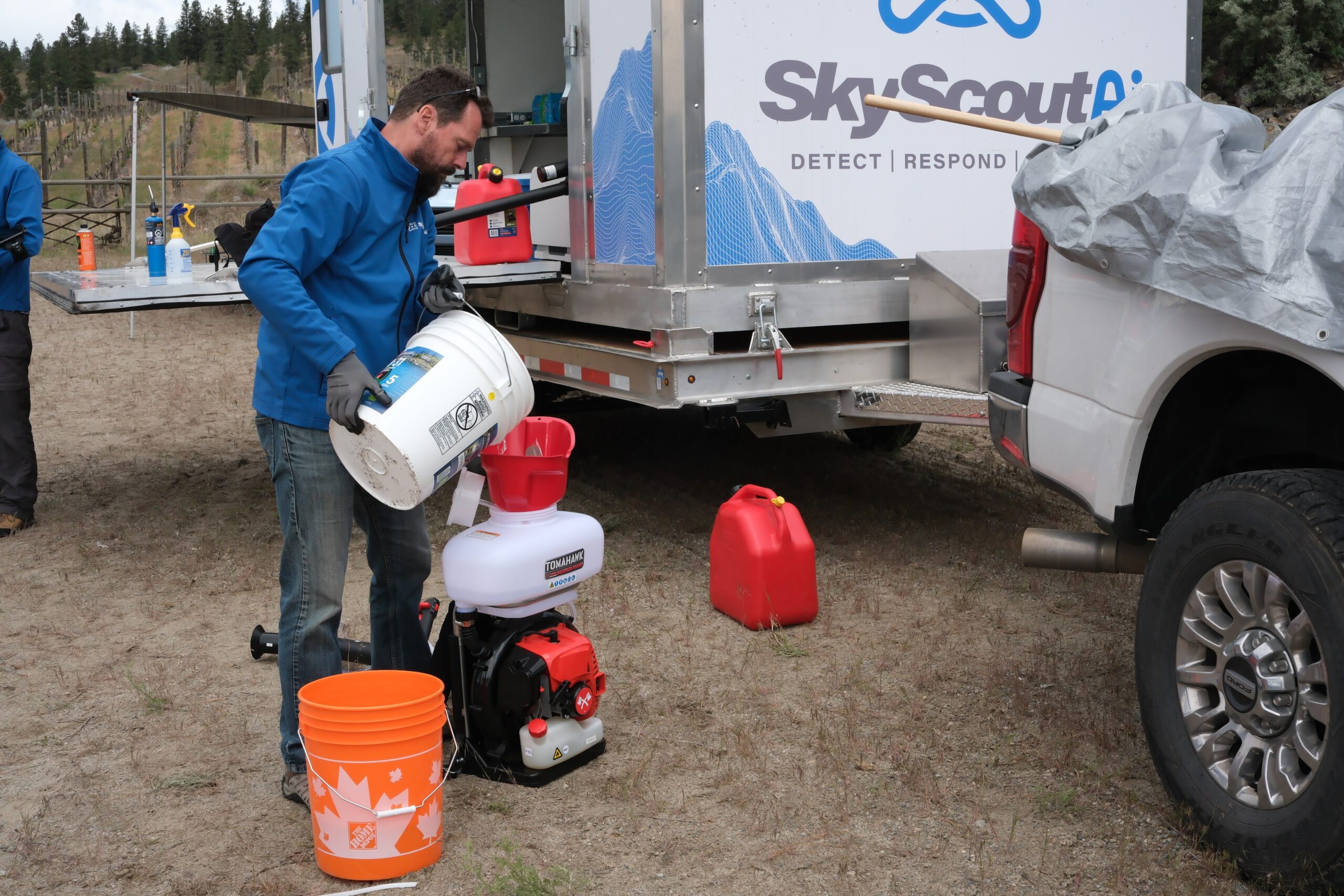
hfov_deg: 47.4
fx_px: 1530
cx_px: 672
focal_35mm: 41
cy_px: 448
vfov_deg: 32.6
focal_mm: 27
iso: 640
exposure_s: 1/640
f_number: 8
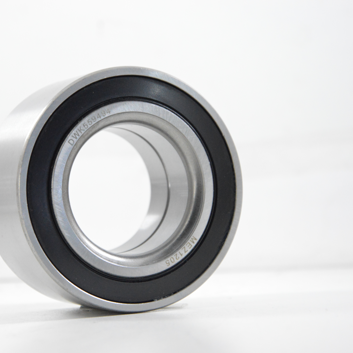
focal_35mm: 119
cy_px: 176
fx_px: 1373
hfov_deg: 14.6
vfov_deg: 14.7
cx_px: 116
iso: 3200
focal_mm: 62
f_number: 7.1
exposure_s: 1/100
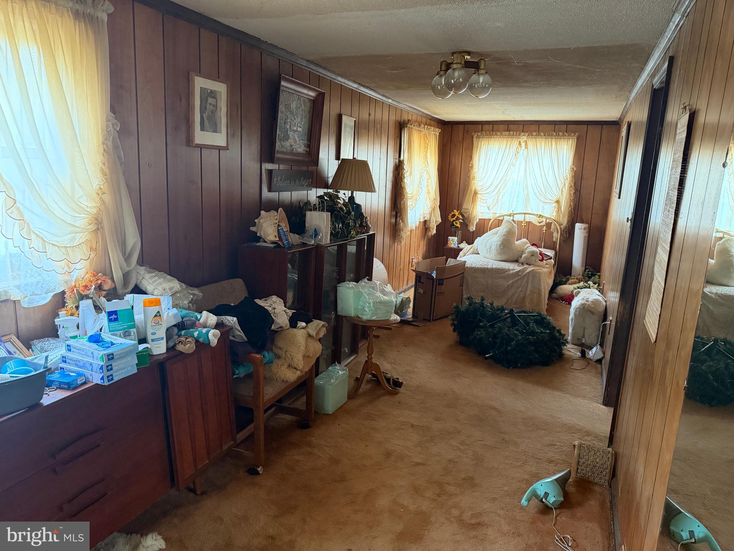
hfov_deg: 71.6
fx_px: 509
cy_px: 276
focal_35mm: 24
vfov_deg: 56.8
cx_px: 367
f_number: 1.78
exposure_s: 1/40
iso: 800
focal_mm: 6.76
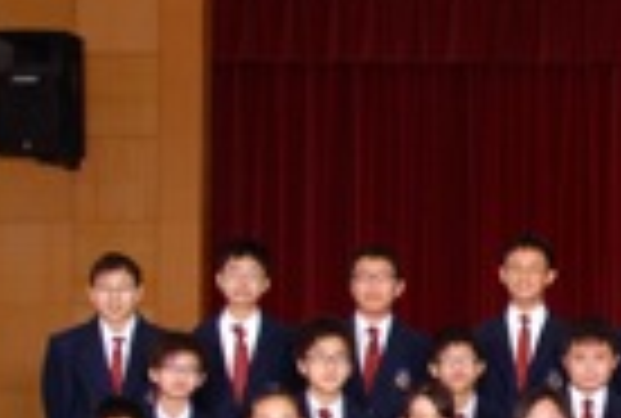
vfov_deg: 13.2
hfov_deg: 18.4
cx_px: 770
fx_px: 1800
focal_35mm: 104
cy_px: 330
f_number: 7.1
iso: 100
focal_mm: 20
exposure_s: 1/13
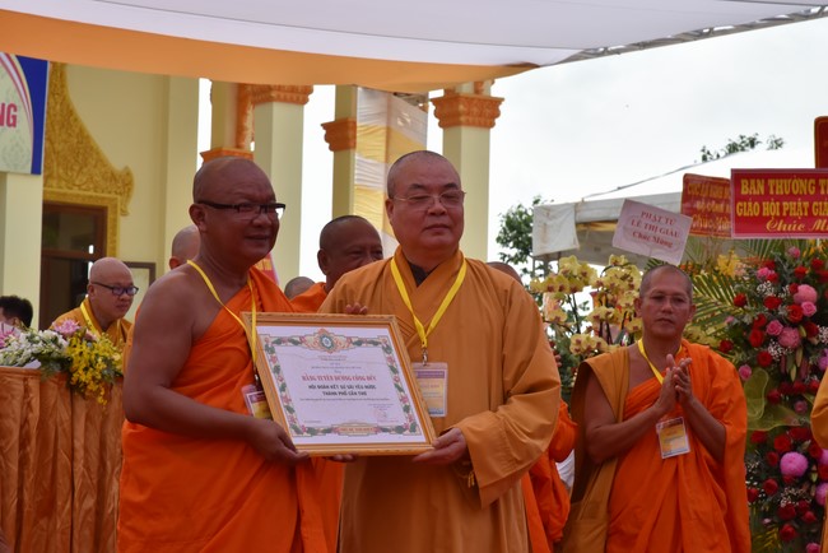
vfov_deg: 11.4
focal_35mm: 120
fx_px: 2761
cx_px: 414
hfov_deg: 17.1
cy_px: 276
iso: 1600
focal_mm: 120
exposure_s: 1/800
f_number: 14
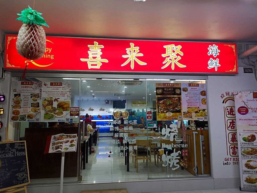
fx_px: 186
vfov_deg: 54.9
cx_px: 128
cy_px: 96
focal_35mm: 25
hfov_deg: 69.4
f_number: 1.79
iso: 756
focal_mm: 4.74
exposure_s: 1/50
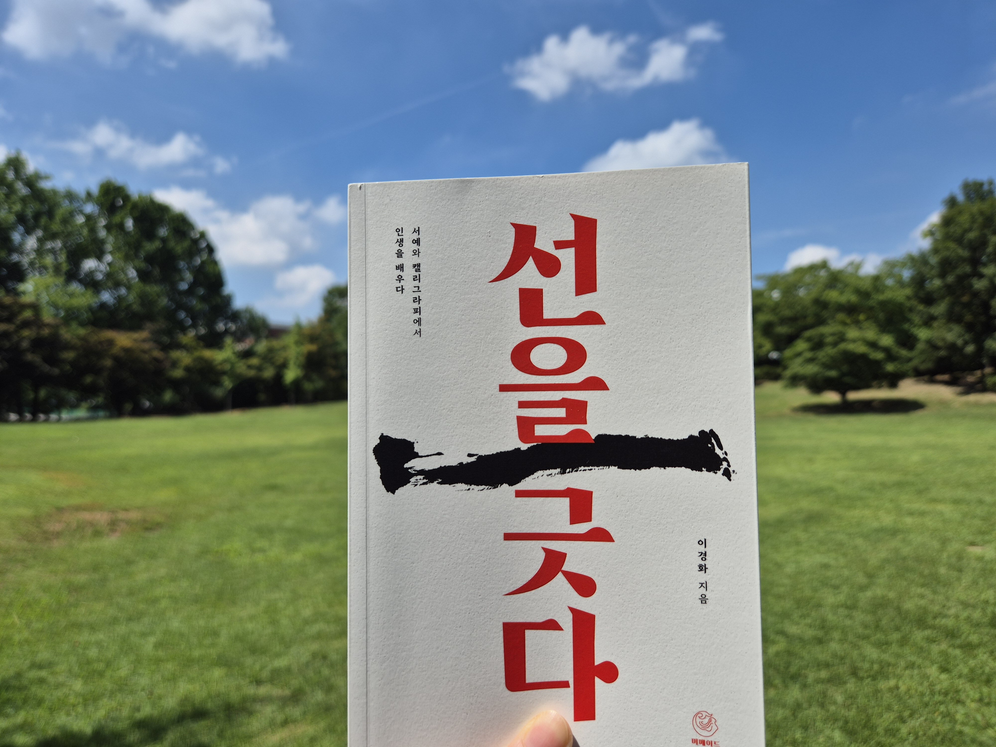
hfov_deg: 73.9
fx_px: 662
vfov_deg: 58.9
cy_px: 374
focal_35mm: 23
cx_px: 498
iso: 25
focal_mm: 5.4
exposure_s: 1/3112
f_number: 1.8
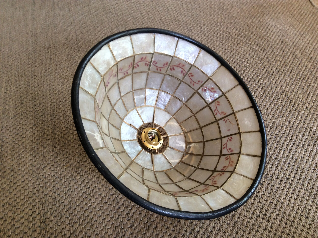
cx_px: 159
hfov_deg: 56.9
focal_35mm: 32
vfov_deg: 44.1
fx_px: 294
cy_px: 119
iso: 50
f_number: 2.4
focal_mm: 3.3
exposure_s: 1/25
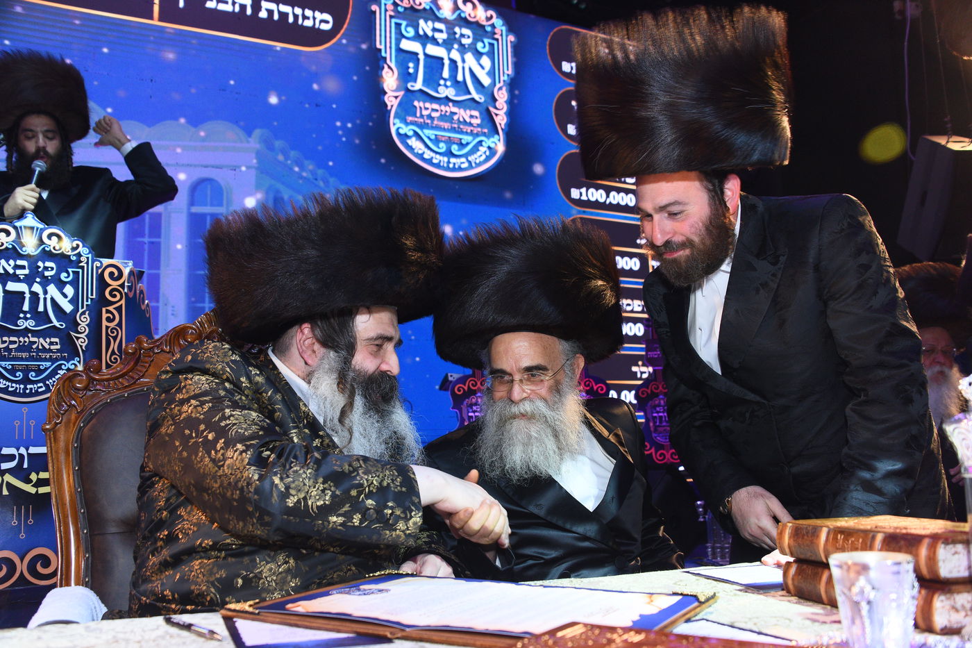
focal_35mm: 32
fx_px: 864
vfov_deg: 41.1
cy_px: 324
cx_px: 486
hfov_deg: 58.7
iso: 1600
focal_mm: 32
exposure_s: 1/125
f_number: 5.6
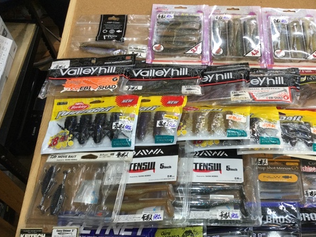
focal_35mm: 40
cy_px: 152
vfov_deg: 35.7
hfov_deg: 46.3
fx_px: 365
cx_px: 201
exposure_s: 1/40
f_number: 2.4
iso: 32
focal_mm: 3.3
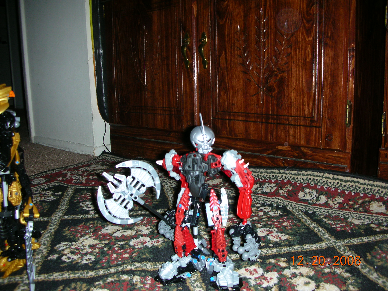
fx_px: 392
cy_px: 146
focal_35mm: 35
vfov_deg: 40.7
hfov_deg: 52.6
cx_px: 194
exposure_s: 1/60.1
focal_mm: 5.8
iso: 50
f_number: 3
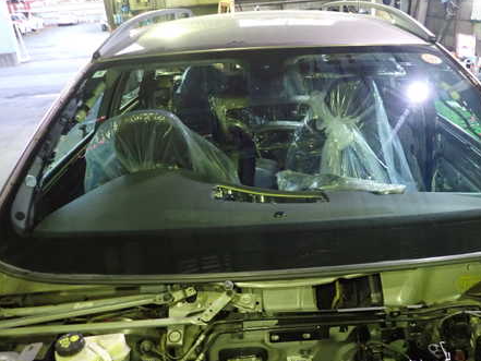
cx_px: 274
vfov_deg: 41.8
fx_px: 473
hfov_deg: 53.8
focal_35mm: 34
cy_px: 195
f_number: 2
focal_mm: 4.5
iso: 800
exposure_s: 1/30
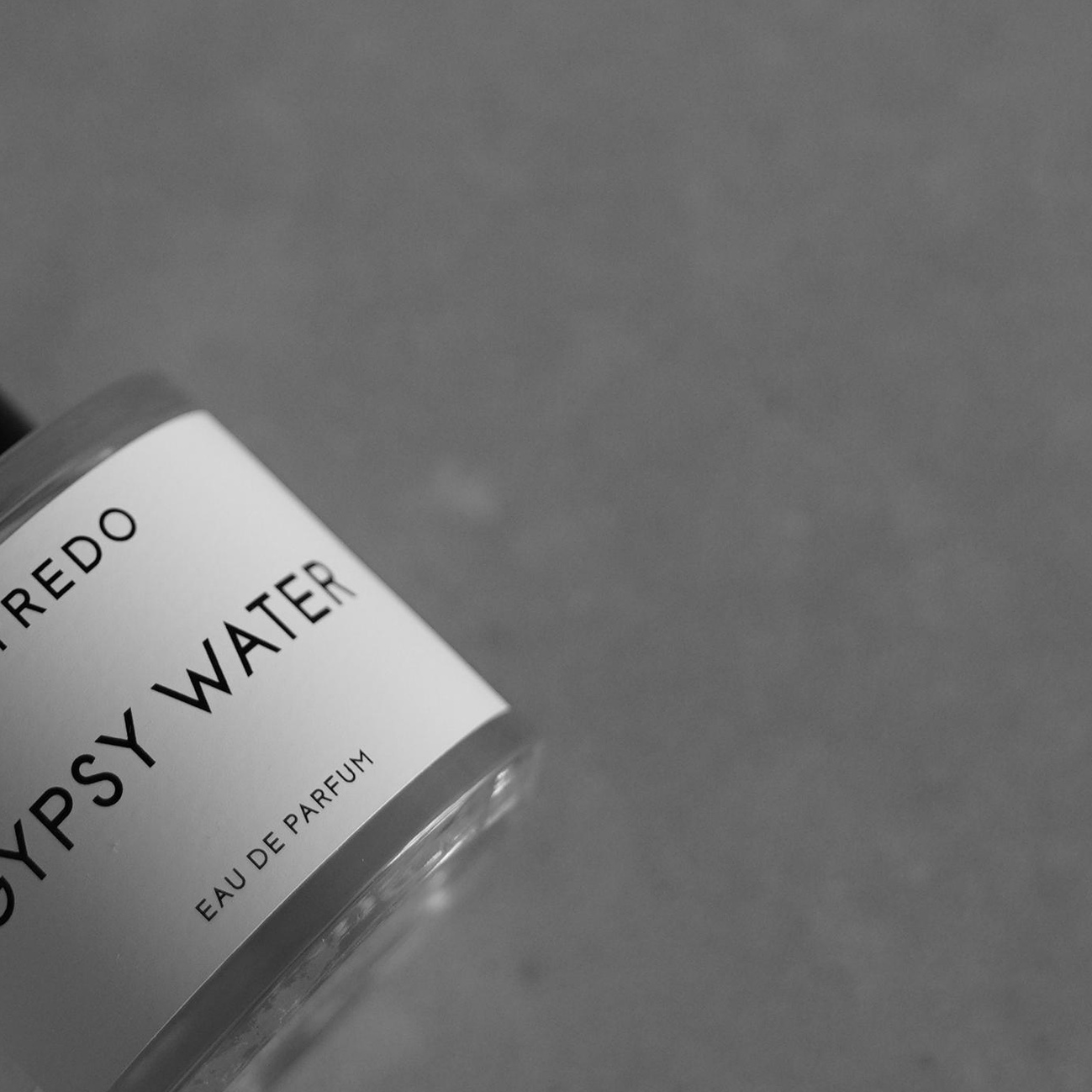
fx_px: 3498
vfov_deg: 17.5
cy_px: 133
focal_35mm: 98
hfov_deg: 17.7
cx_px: 351
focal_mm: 39
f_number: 2.8
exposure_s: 1/400
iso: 800
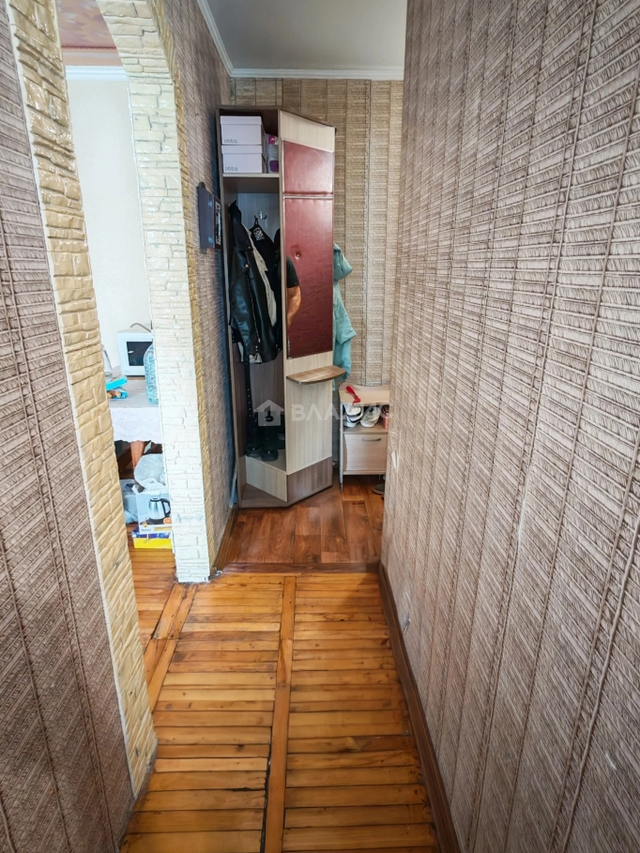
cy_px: 411
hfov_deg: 68.7
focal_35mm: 19
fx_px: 468
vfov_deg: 84.6
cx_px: 325
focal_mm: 1.96
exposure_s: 1/10
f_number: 2.2
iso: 640
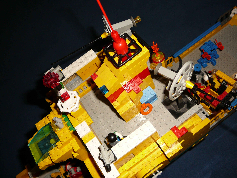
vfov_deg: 40.7
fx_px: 240
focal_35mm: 35
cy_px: 89
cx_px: 118
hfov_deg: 52.6
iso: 80
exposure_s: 1/30
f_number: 2.8
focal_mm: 5.2
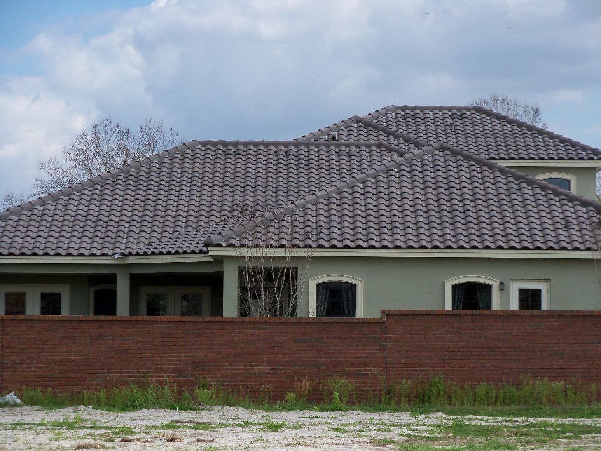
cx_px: 300
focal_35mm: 124
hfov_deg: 15.9
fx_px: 2153
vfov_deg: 12.0
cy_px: 226
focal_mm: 21.9
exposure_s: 1/500
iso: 80
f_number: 4.2
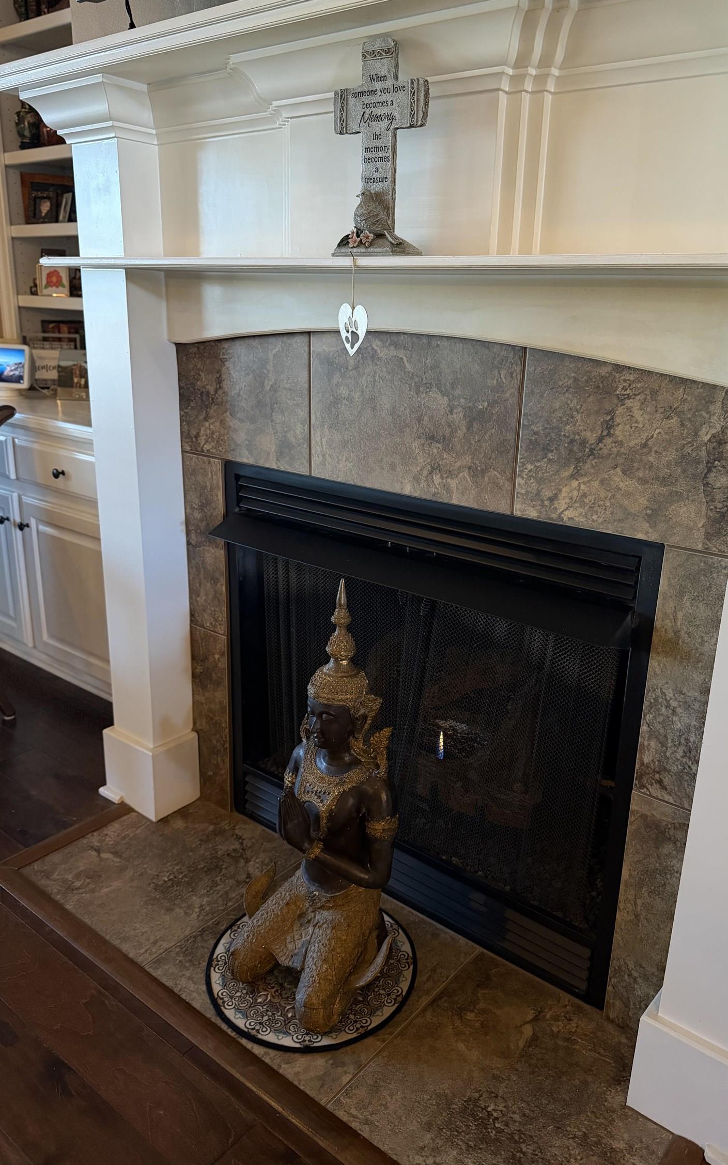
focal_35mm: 26
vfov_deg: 70.4
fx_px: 825
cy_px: 580
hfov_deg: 47.5
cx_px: 406
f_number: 1.78
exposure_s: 1/60
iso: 800
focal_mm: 6.76
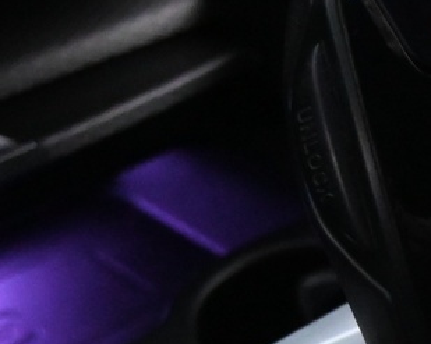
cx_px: 550
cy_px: 546
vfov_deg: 4.2
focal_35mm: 369
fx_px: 4705
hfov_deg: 5.2
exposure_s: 1/80
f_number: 6.3
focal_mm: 50
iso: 4000
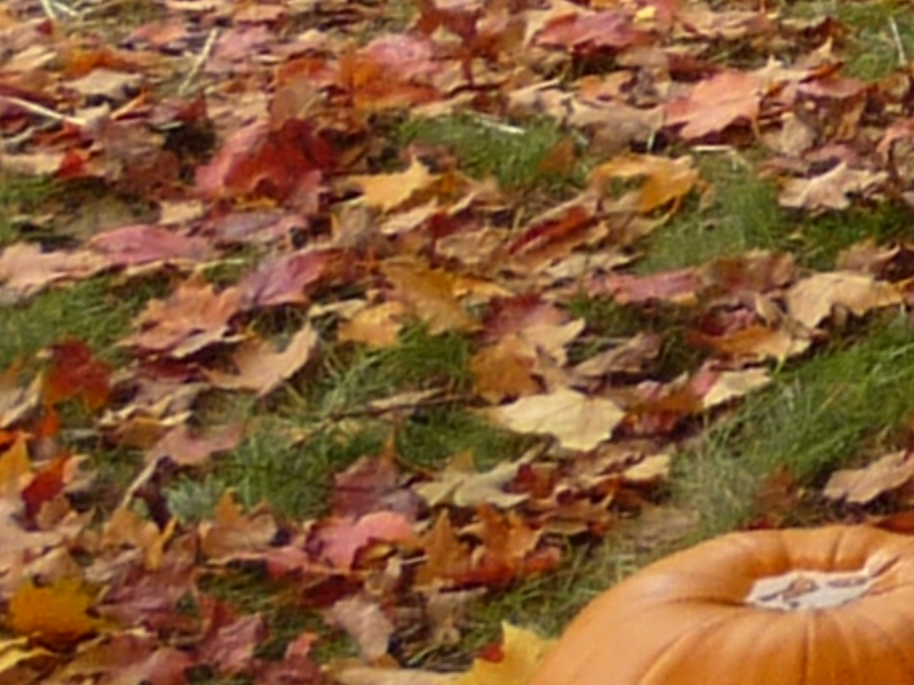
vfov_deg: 6.1
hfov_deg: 8.1
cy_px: -1238
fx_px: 6047
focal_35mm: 229
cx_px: 2042
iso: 100
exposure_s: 1/100
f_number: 4
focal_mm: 5.2
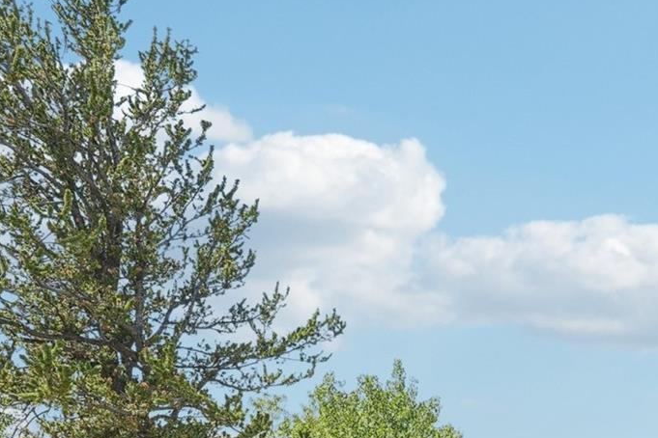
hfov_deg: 37.2
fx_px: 863
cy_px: 464
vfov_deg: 26.6
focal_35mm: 47
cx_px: 663
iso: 800
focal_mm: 13.4
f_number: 8
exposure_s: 1/200
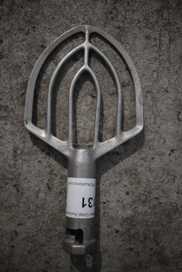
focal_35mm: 30
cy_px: 136
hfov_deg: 43.7
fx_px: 227
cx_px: 91
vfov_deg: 61.9
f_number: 3.5
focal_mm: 20
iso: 1800
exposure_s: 1/125
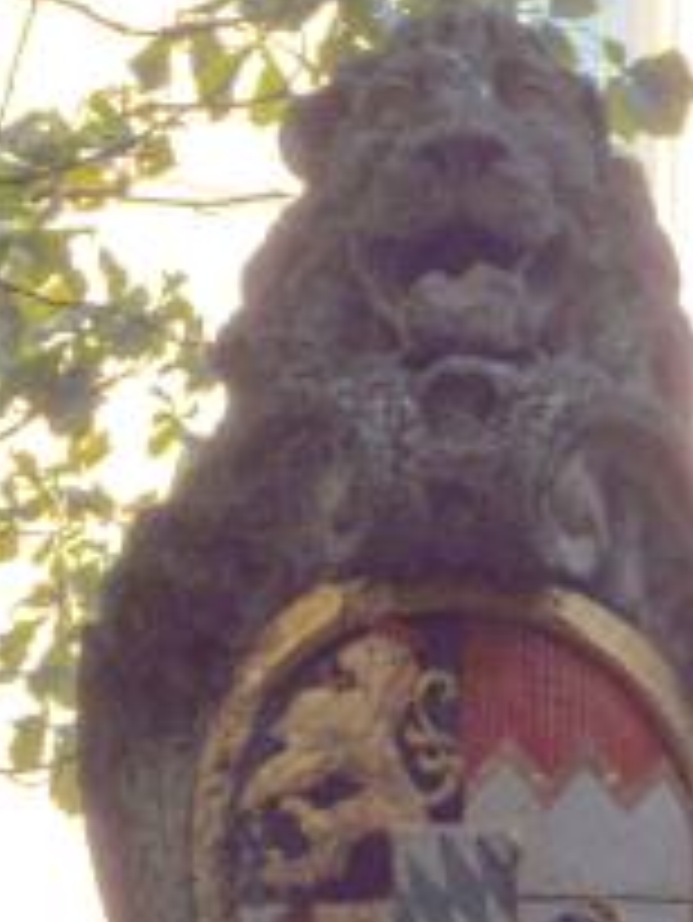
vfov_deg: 5.7
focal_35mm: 348
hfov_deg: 4.3
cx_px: 403
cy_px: 895
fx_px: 9279
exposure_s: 1/125
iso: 80
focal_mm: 22.8
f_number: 5.8
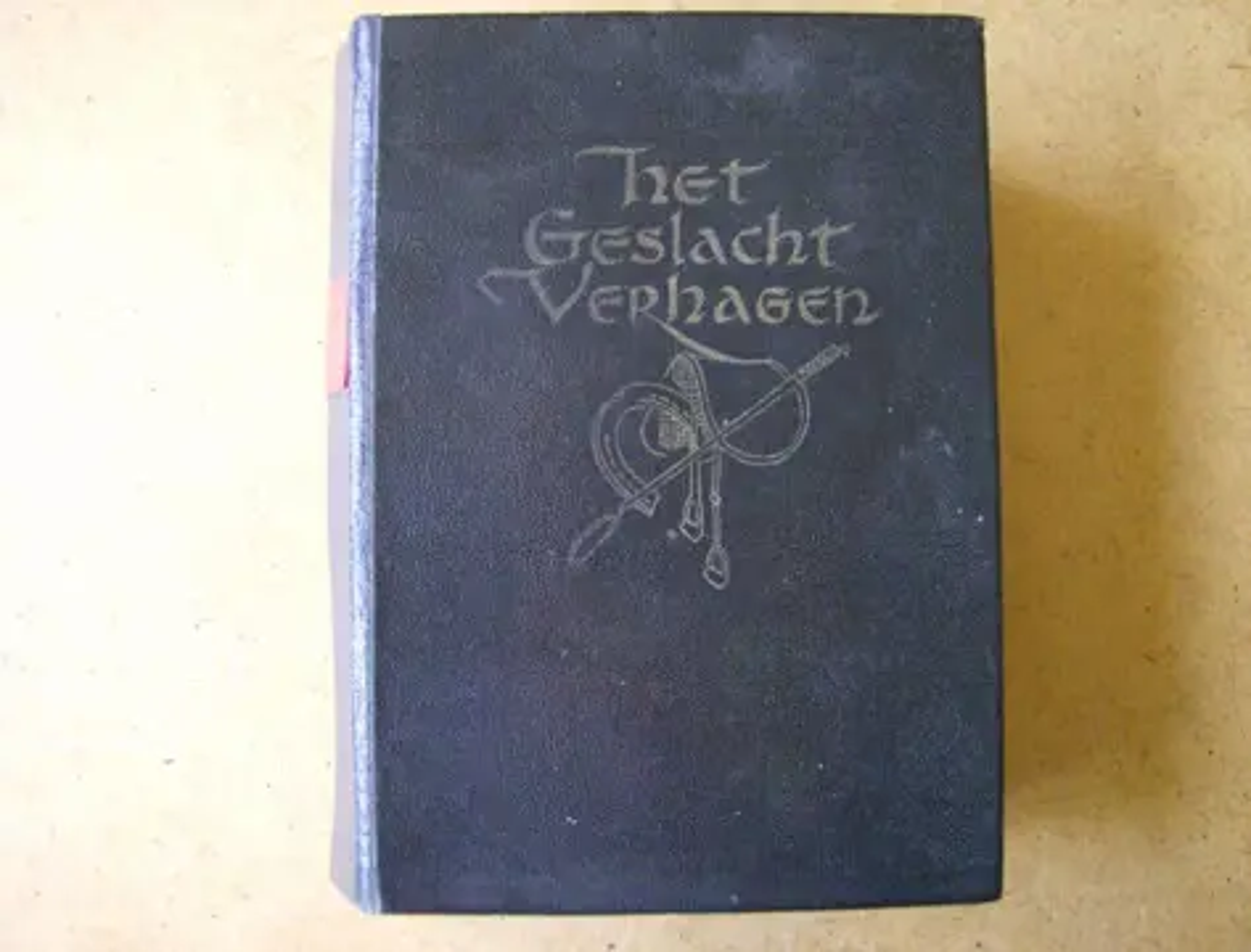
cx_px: 626
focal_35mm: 36
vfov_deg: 40.0
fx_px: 1308
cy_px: 476
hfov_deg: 51.1
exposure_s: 1/23.1
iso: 200
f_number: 2.8
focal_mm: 6
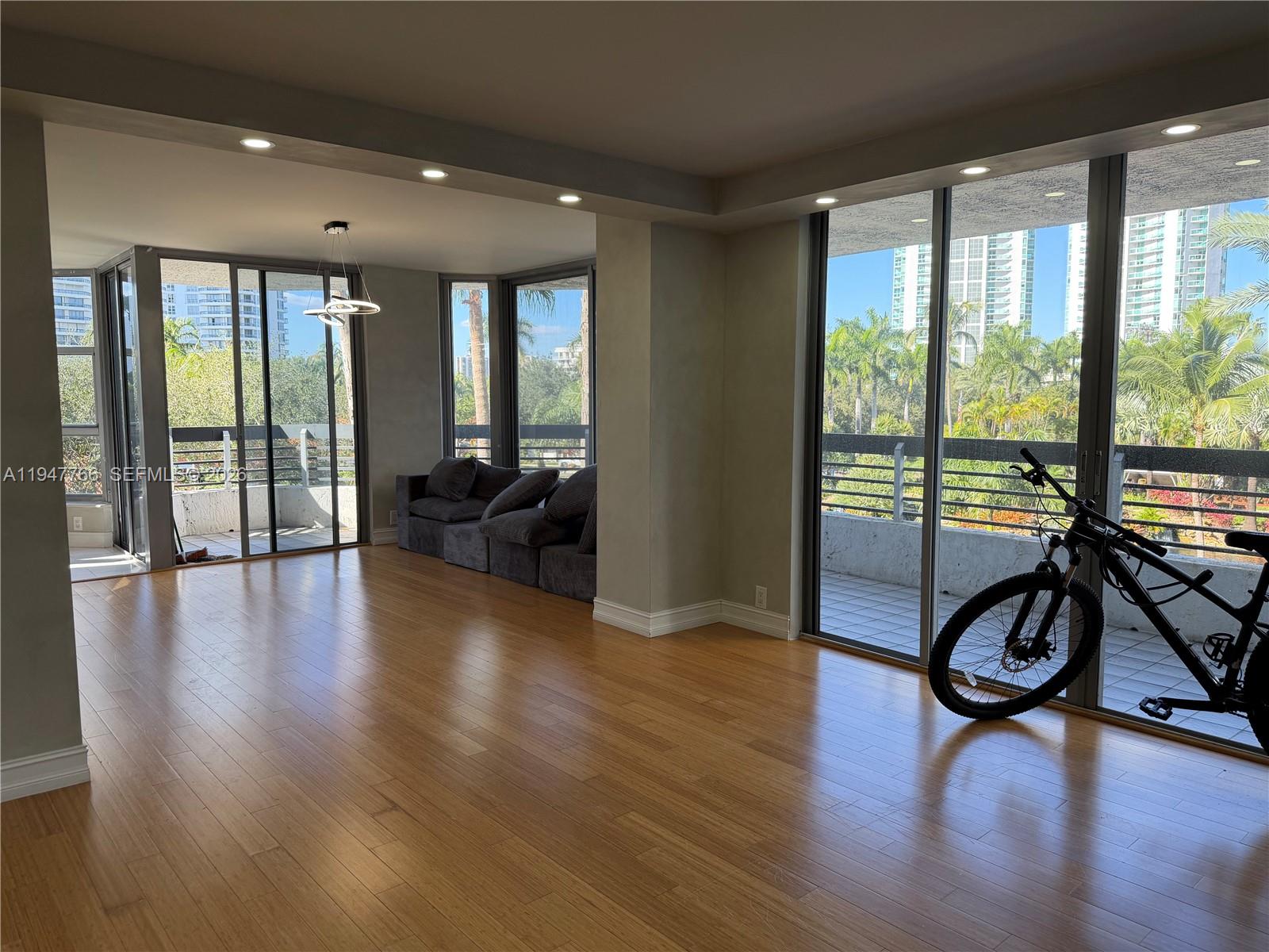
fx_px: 880
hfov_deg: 71.6
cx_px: 634
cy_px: 476
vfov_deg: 56.8
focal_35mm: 24
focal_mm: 6.76
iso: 80
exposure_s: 1/255
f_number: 1.78
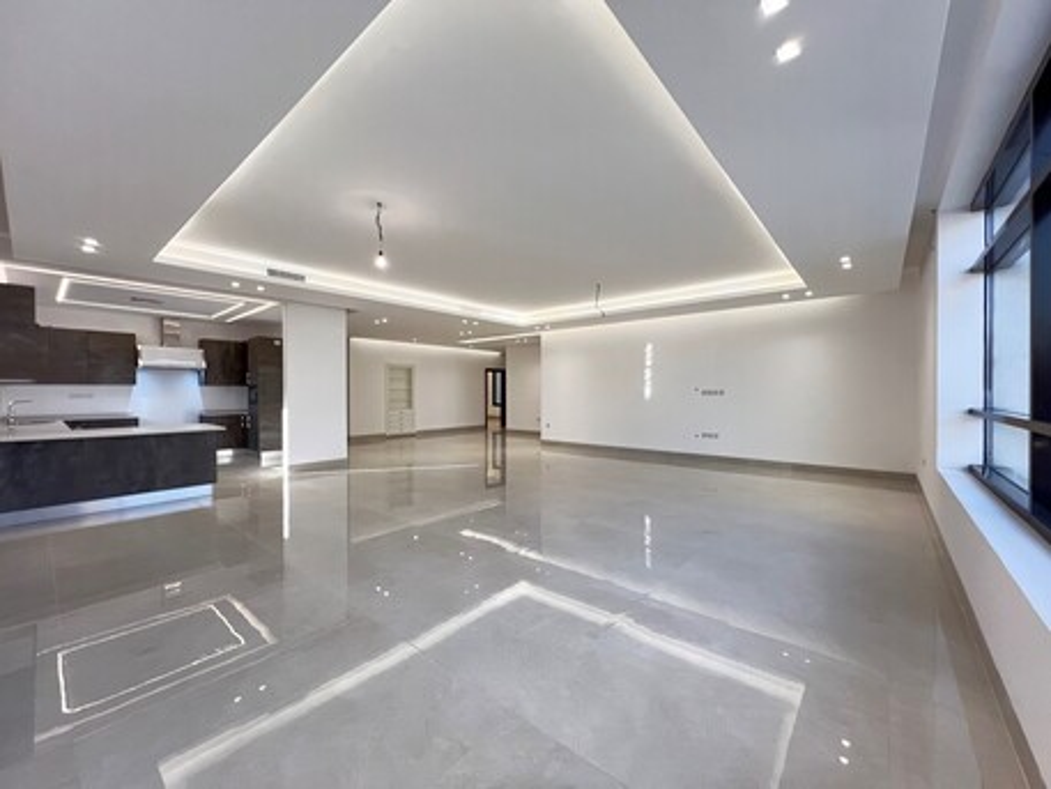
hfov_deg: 106.2
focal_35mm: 13
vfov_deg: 89.9
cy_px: 394
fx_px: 395
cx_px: 526
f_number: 1.8
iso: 160
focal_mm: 1.57
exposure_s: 1/100
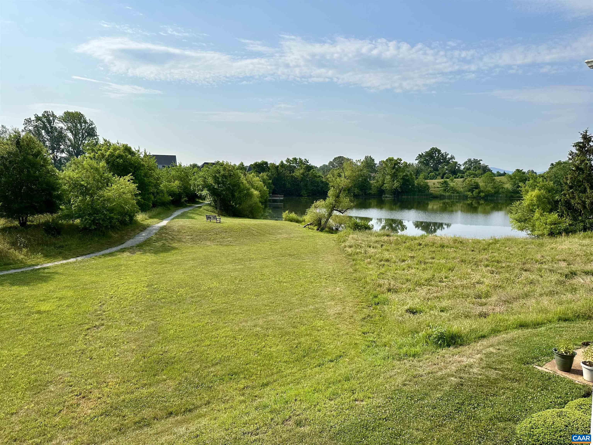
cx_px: 296
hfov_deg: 71.6
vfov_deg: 56.8
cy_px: 222
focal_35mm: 24
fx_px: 411
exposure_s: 1/7042
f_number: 1.78
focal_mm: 6.86
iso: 80
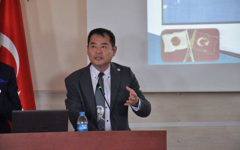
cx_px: 120
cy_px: 74
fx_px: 952
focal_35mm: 146
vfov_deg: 9.0
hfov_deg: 14.4
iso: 800
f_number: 5.3
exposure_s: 1/15
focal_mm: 95
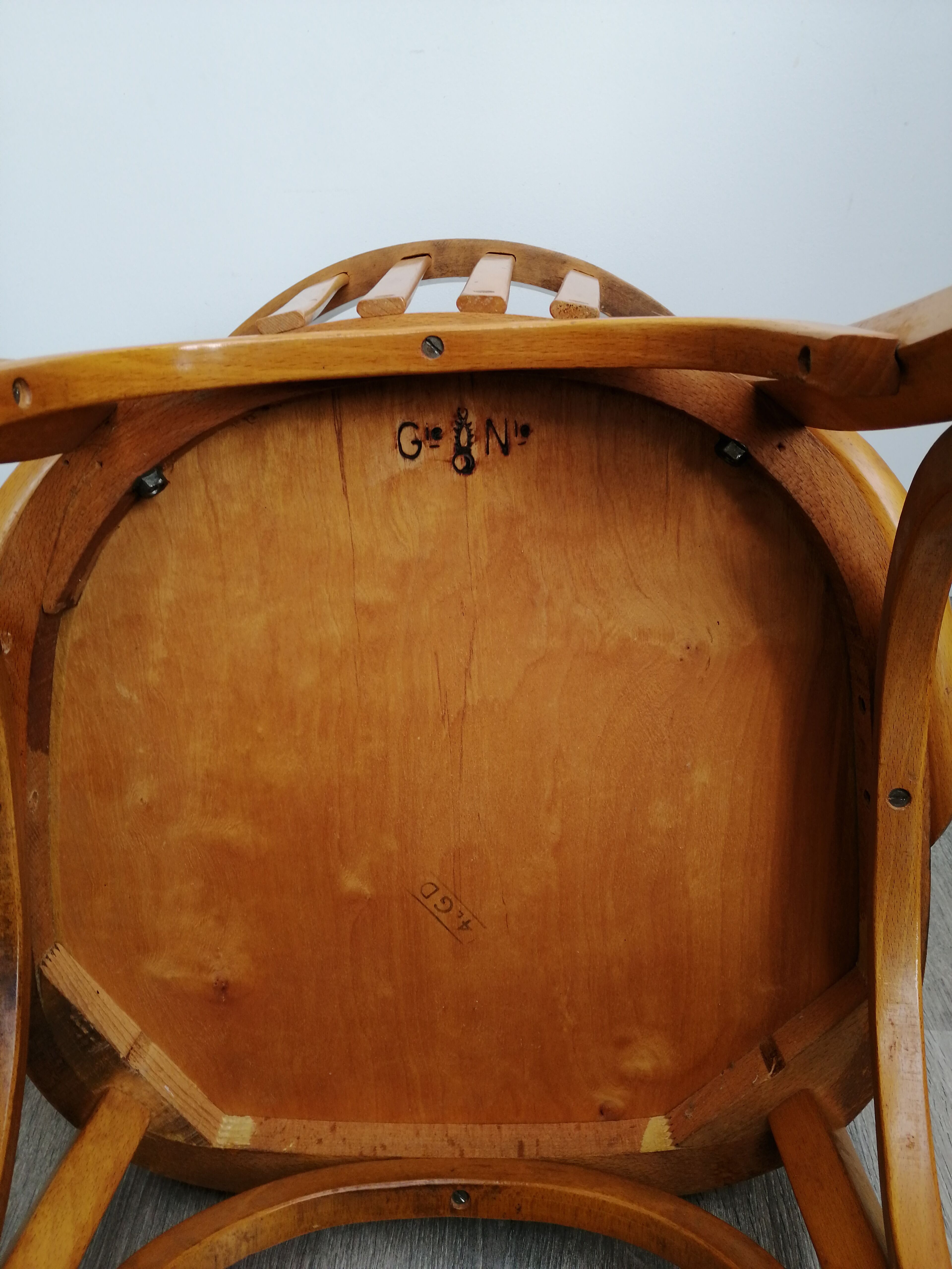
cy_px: 634
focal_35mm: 27
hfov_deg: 51.4
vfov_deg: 65.3
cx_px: 476
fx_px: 990
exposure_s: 1/100
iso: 80
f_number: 1.8
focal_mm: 3.95
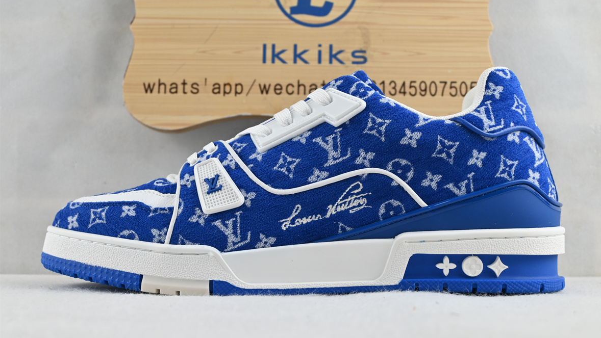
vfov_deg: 24.5
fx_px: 778
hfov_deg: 42.2
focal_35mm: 49
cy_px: 183
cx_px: 306
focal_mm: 30.5
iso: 100
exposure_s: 1/40
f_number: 4.8
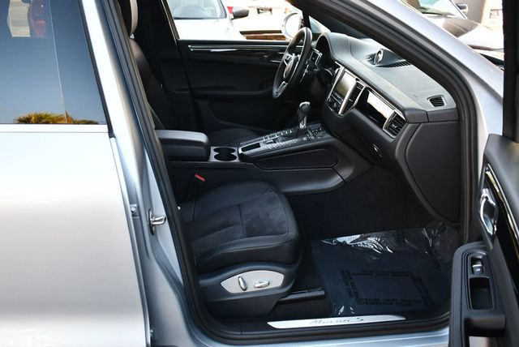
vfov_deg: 36.9
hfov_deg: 53.1
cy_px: 174
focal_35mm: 36
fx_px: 519
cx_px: 260
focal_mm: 18
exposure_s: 1/250
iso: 560
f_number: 3.5
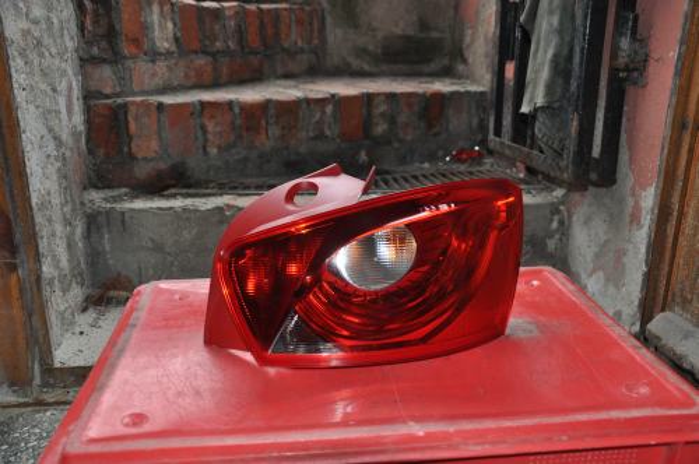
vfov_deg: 39.9
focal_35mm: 33
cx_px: 350
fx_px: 640
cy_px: 232
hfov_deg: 57.3
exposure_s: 1/60
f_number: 3.8
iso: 800
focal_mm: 22
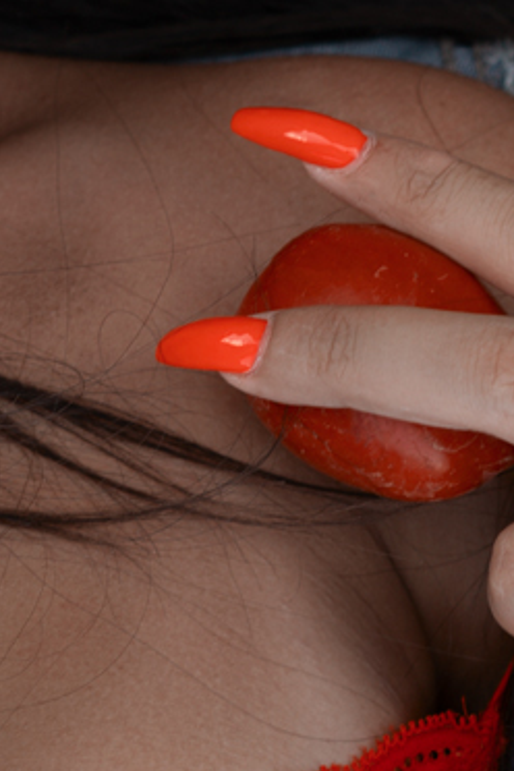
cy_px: -435
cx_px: -347
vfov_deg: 7.1
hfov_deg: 4.8
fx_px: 6082
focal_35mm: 284
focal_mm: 55
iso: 100
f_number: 4
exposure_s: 1/100
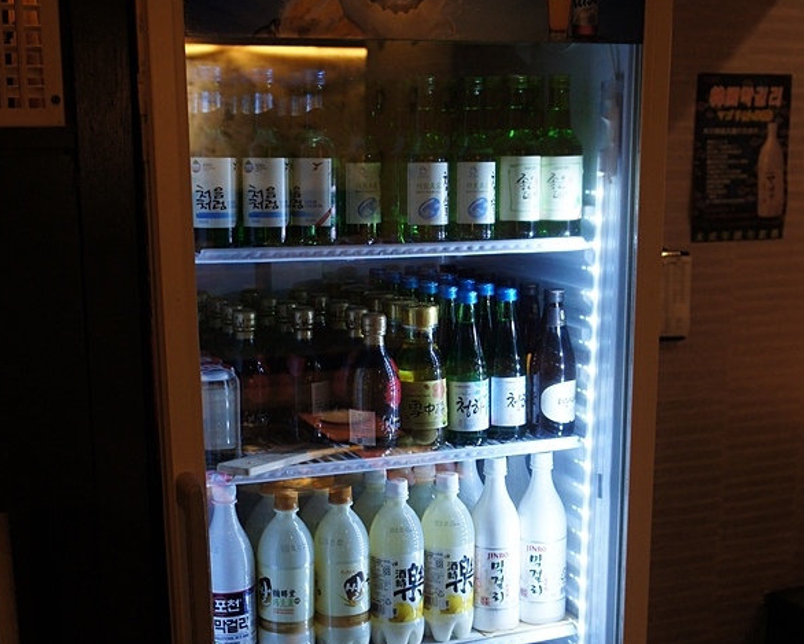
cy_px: 445
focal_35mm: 50
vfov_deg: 30.1
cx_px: 397
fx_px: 1183
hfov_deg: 37.5
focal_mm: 23
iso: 800
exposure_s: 1/40
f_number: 4
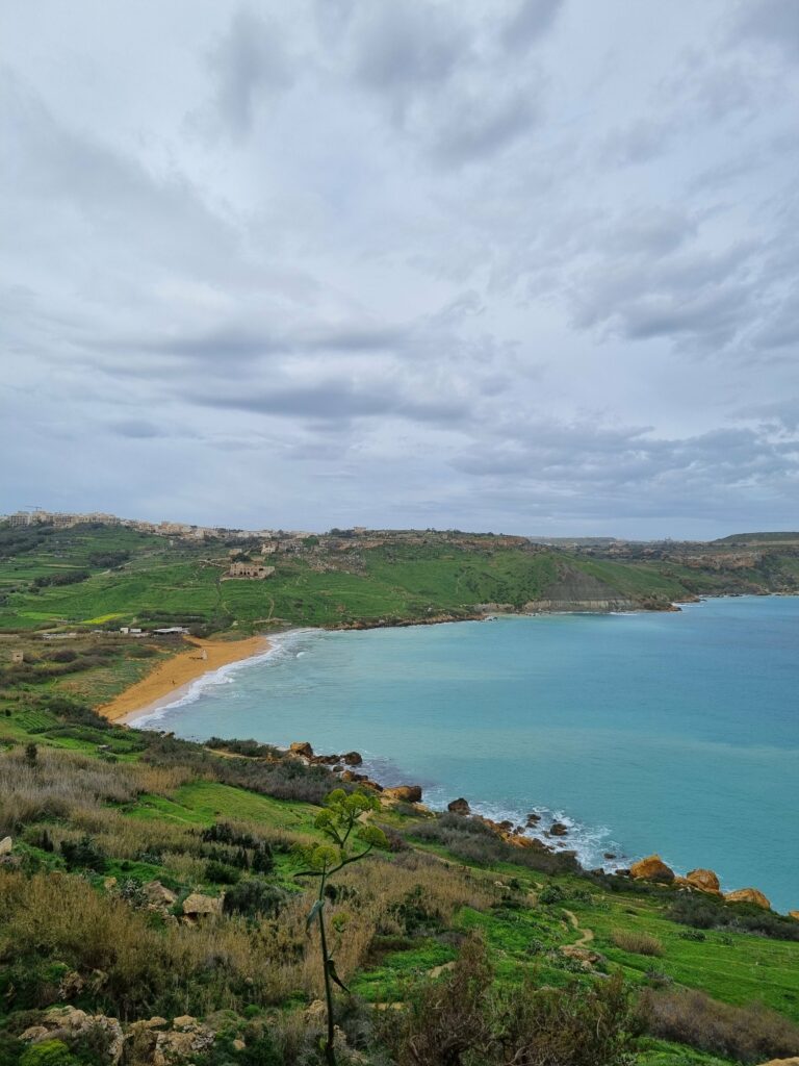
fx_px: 800
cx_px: 400
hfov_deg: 53.1
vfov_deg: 67.3
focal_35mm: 26
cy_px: 533
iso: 50
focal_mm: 5.4
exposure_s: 1/2952
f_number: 1.8
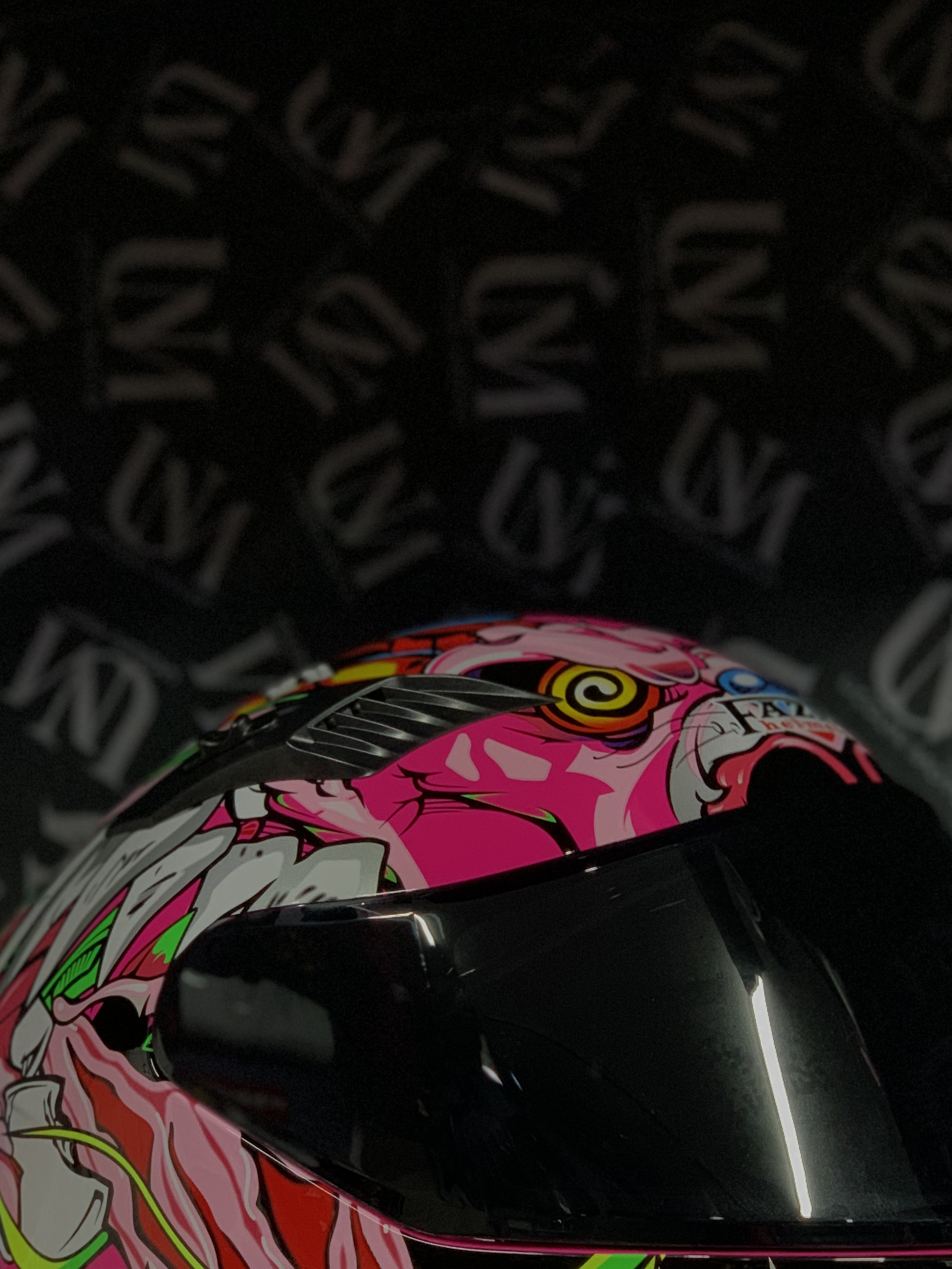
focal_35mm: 80
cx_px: 556
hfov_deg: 18.4
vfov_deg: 24.4
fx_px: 2933
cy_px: 761
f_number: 2.4
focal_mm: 6
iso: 160
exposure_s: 1/50
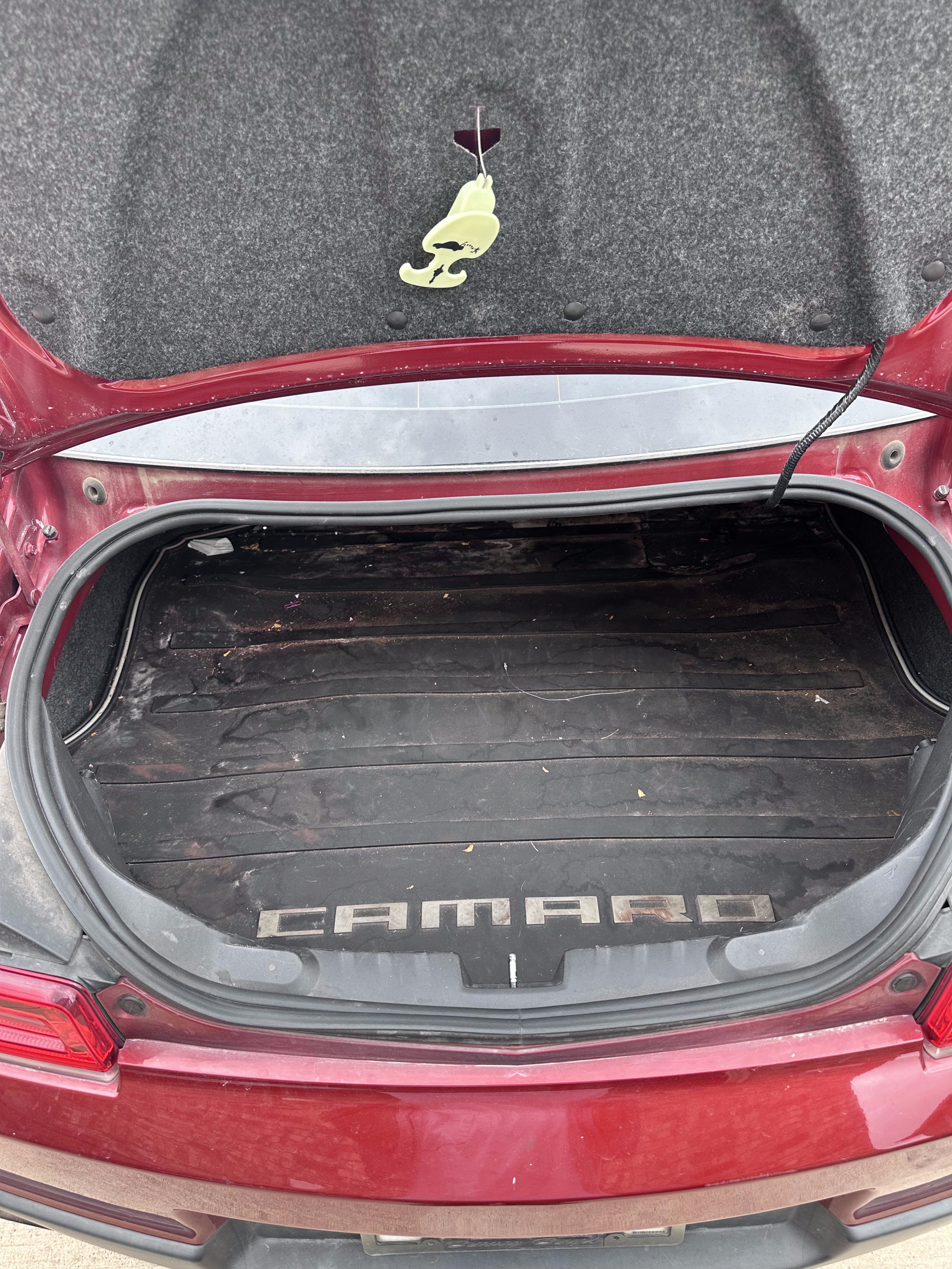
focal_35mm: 24
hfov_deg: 56.8
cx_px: 476
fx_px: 880
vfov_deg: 71.6
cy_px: 634
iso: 64
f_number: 1.78
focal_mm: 6.86
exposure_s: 1/197
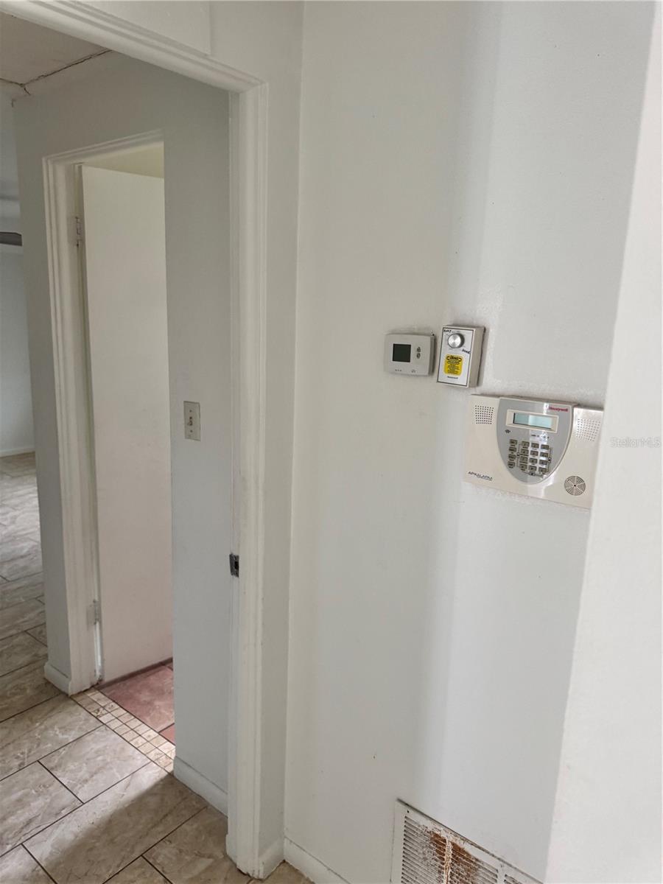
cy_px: 442
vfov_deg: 71.6
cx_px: 332
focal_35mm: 24
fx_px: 613
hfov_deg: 56.8
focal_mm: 6.76
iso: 200
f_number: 1.78
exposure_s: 1/64
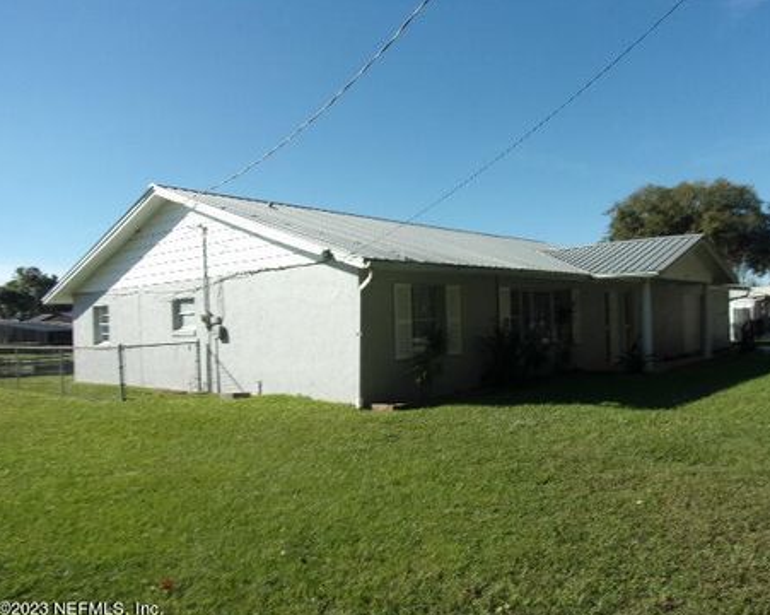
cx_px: 417
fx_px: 592
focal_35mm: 26
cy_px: 317
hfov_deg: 66.0
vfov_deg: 54.9
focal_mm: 4.3
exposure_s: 1/100
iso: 80
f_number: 10.8
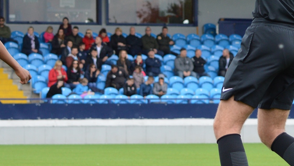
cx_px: 281
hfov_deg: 6.3
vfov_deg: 3.6
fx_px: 2659
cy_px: 6
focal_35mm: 341
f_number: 4.5
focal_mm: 78
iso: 400
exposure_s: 1/800
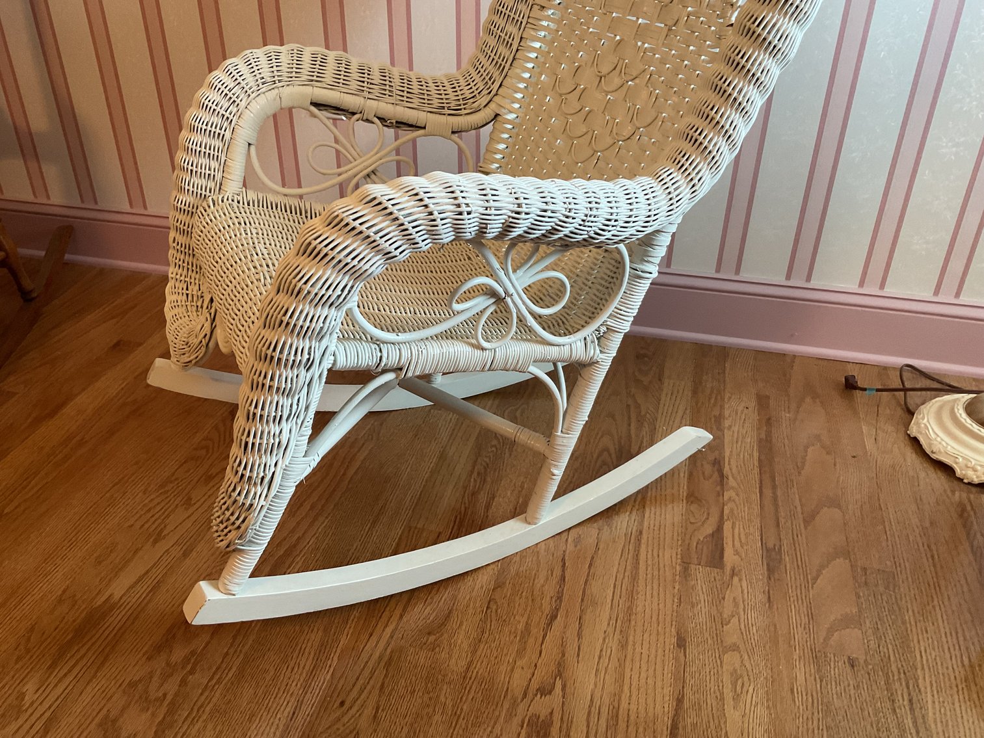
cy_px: 369
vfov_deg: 48.2
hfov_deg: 61.7
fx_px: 824
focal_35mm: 29
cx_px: 492
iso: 125
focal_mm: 3
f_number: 1.8
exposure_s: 1/60
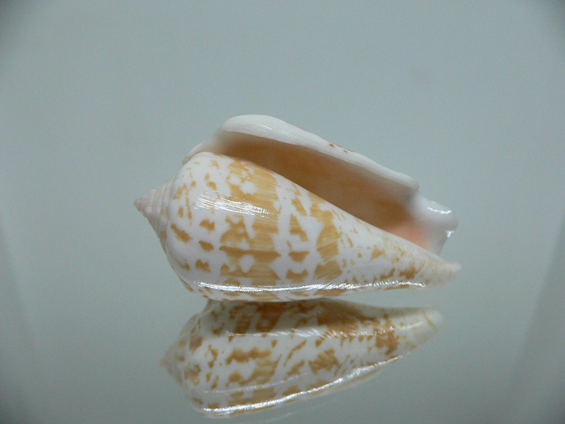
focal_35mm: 35
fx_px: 571
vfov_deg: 40.7
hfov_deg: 52.6
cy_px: 212
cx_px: 282
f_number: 2.8
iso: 200
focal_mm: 4.6
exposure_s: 1/60
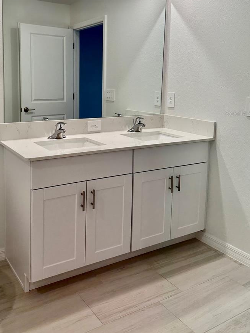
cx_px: 81
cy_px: 113
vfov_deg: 54.3
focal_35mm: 33
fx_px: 318
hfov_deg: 42.3
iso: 80
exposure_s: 1/120
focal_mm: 6.86
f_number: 1.78
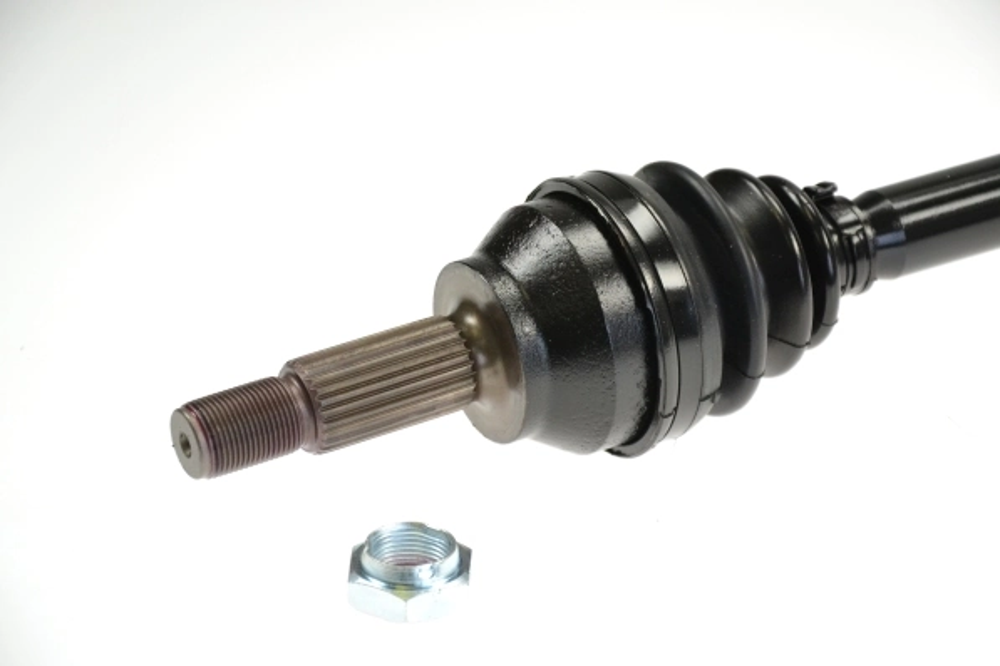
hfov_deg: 14.9
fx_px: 3833
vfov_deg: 9.9
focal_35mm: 138
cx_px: 500
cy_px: 333
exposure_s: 1/640
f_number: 6.3
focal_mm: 92
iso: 1600
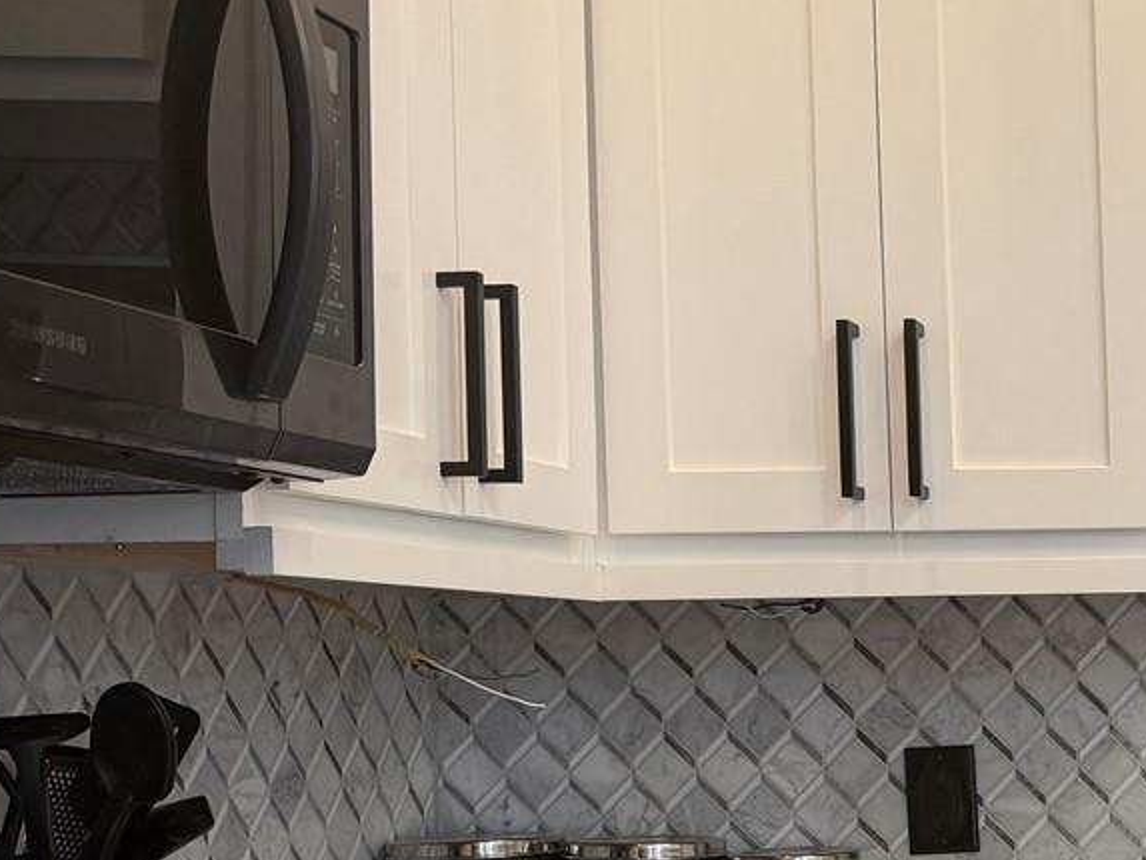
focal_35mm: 67
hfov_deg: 25.2
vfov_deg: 21.5
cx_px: 1476
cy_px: 764
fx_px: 2219
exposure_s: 1/120
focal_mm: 6.76
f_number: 1.78
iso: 125
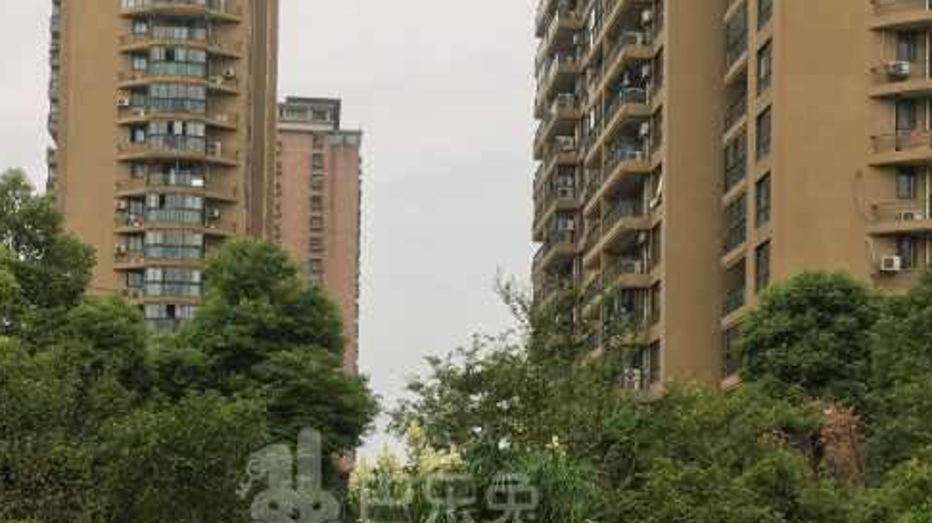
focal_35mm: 52
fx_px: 1285
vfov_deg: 22.4
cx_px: 389
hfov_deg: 39.8
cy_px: 481
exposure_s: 1/223
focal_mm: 4.15
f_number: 2.2
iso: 25
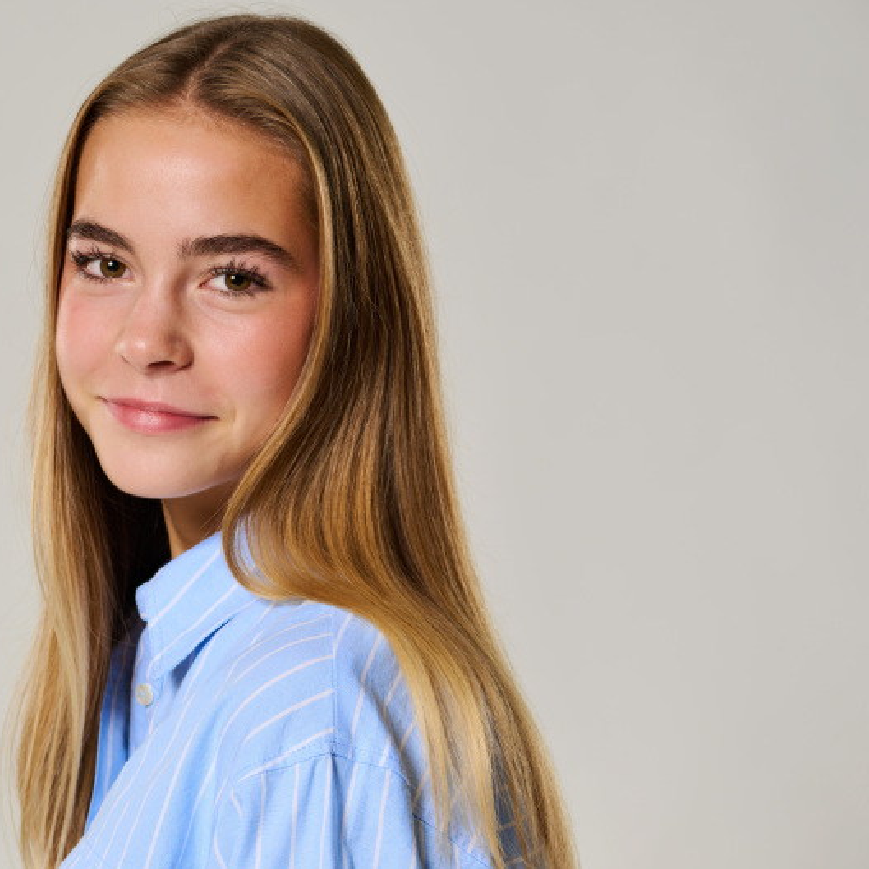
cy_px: 436
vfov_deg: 12.9
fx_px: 3834
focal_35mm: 135
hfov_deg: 12.9
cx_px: 291
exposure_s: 1/125
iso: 100
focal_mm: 105
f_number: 9
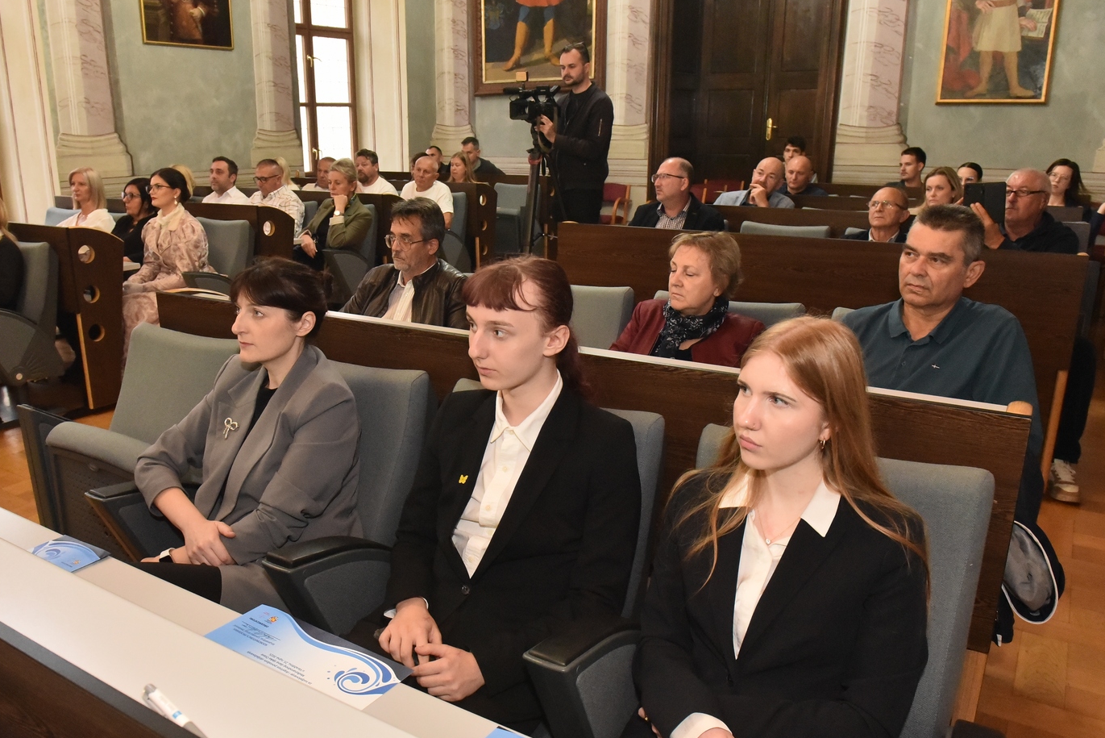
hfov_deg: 65.2
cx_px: 478
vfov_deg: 46.4
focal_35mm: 28
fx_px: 860
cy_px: 380
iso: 6400
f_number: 6.3
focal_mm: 24
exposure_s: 1/60
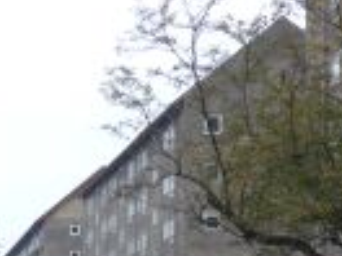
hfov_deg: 13.3
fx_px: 1383
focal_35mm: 140
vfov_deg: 10.1
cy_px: 451
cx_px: -174
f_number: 4
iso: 125
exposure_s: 1/60
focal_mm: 8
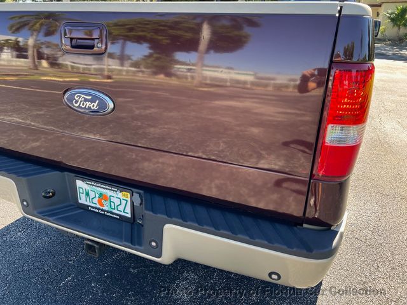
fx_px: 306
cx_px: 204
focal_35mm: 26
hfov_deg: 67.3
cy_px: 152
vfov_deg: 53.1
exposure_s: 1/313
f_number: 1.5
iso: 50
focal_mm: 5.7
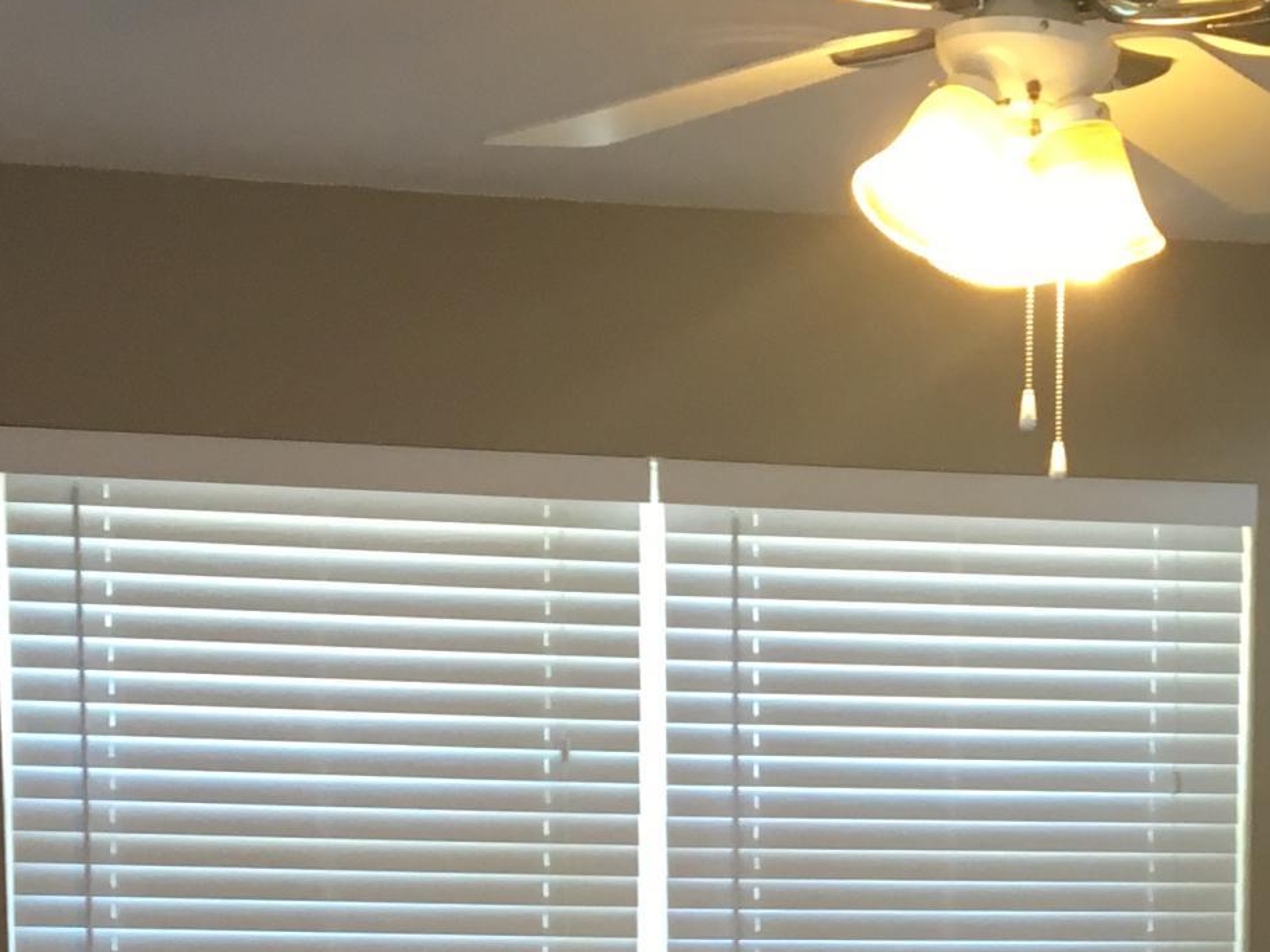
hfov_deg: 21.1
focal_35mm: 92
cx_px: 985
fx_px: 3374
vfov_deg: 15.1
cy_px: 1349
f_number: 2.2
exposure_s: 1/30
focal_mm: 4.15
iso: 50
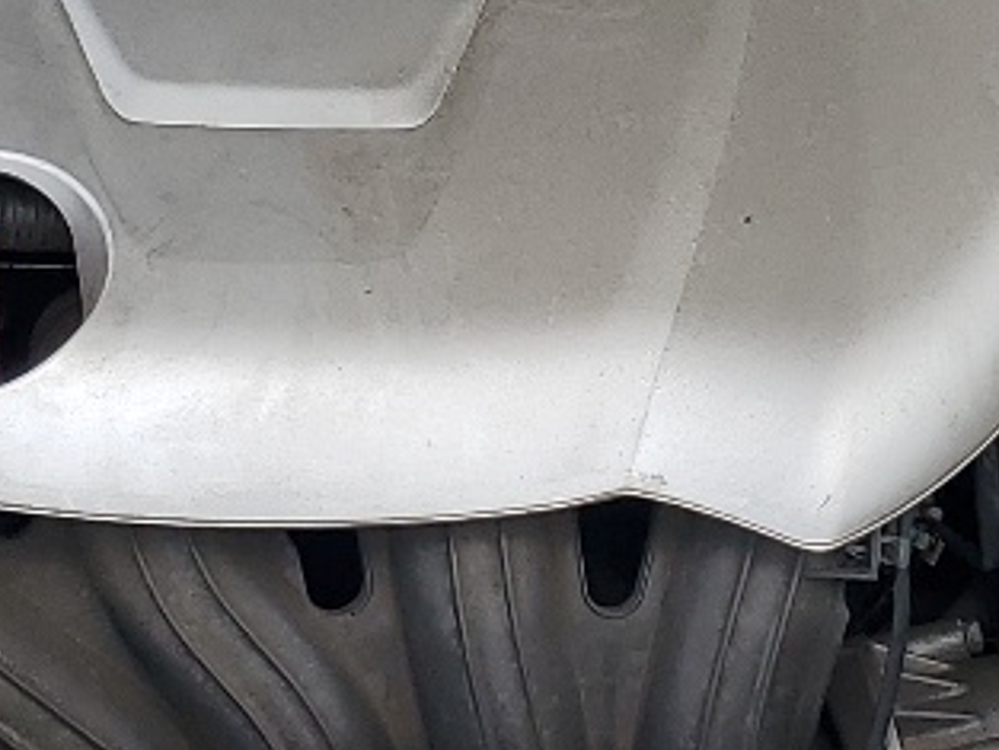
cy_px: -26
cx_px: 642
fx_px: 3840
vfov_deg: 11.0
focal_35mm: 133
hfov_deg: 14.8
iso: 50
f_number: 1.5
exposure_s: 1/1667
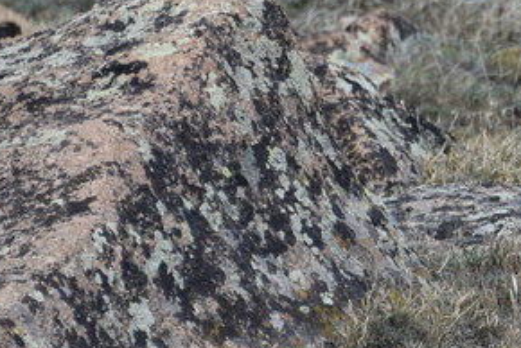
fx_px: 15979
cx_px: 749
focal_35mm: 1103
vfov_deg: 1.2
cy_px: 212
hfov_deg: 1.9
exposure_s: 1/500
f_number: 5.6
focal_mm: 250
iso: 160
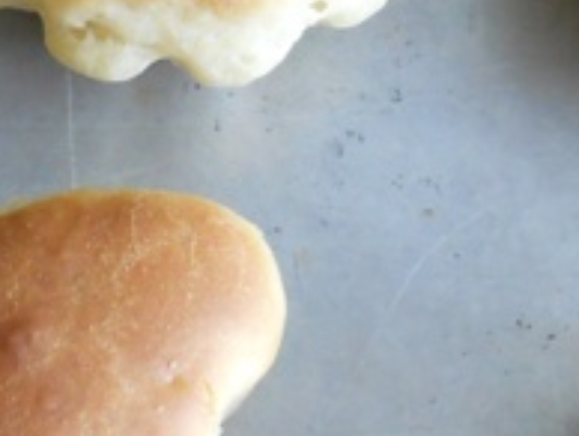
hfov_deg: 11.4
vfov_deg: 8.7
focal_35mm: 169
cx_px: -164
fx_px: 2830
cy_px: 579
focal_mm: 6.72
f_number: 3.1
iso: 400
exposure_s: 1/80
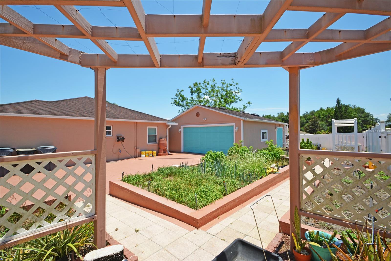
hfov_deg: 100.4
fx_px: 163
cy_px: 130
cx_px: 196
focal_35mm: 15
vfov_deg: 77.3
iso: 160
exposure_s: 1/125
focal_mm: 10
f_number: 13
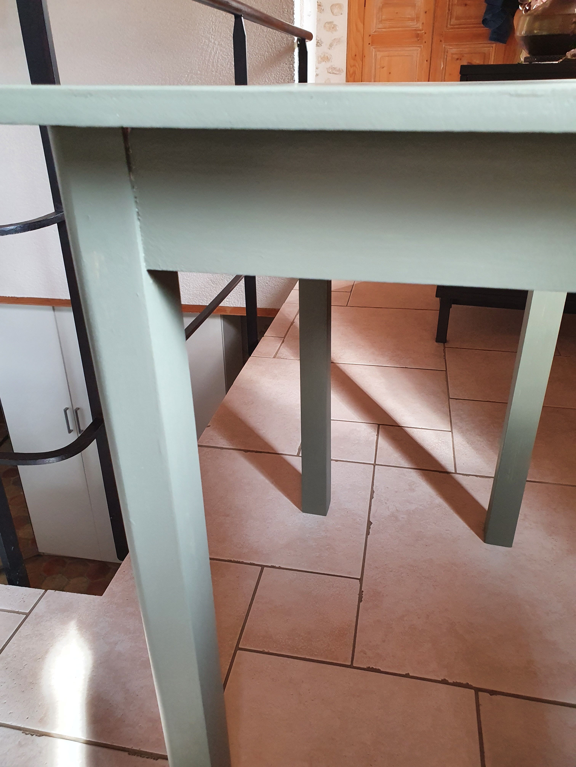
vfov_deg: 67.3
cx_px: 288
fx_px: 577
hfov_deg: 53.1
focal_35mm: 26
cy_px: 384
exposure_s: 1/50
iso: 320
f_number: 2.4
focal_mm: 4.32
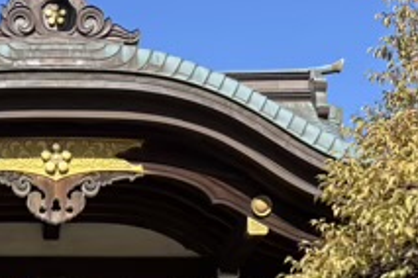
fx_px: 1033
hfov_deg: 22.3
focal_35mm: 89
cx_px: 37
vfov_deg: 14.3
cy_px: 430
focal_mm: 5.96
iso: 50
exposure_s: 1/1616
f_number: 1.6
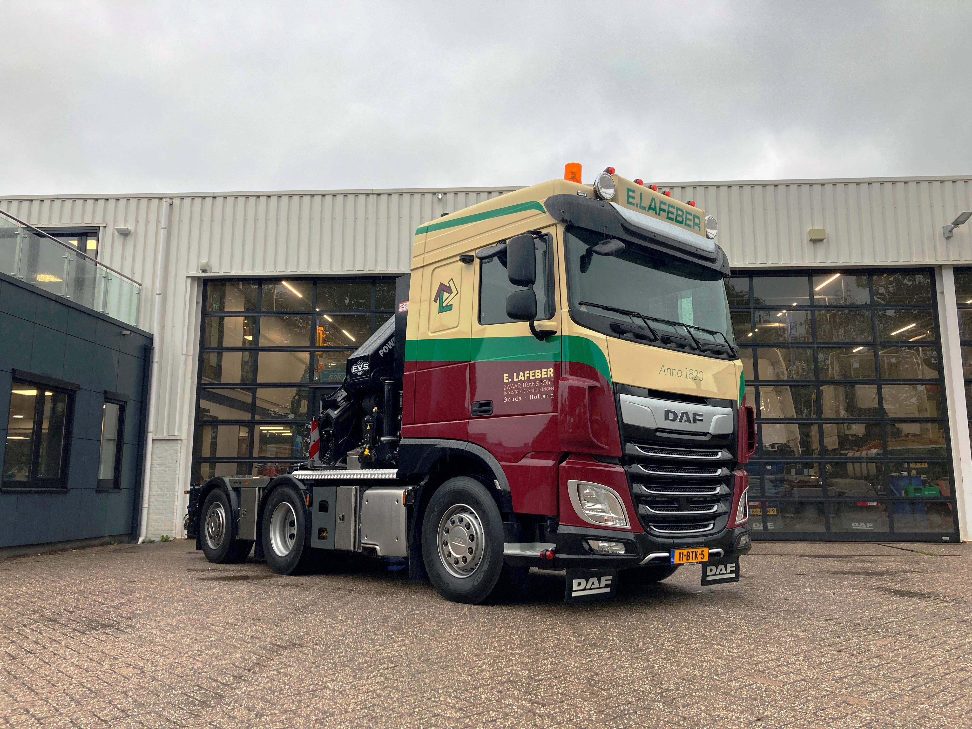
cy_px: 364
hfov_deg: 63.4
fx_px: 786
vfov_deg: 49.7
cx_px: 486
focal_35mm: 28
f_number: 1.8
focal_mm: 3.99
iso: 20
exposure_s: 1/197
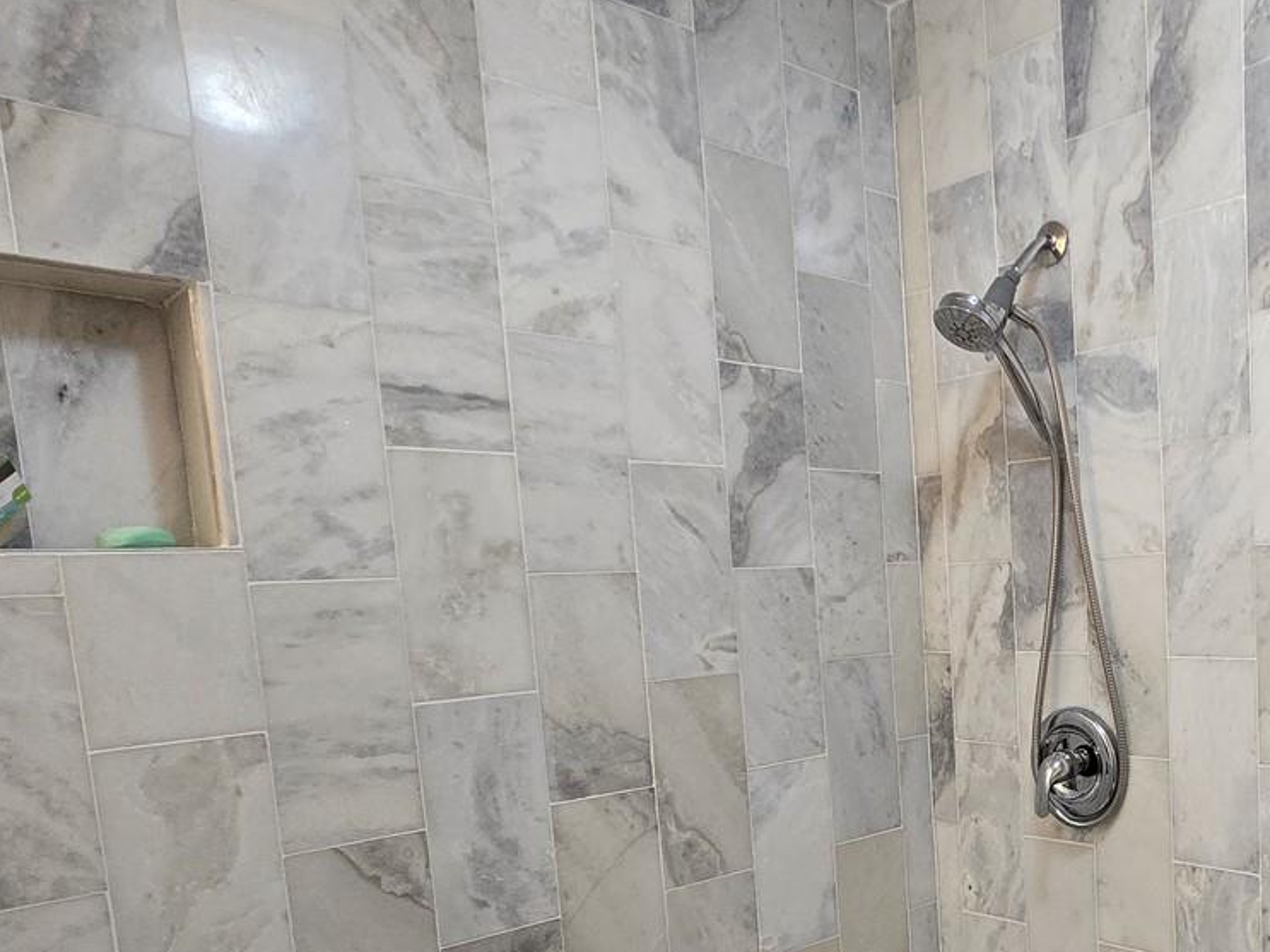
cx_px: 1051
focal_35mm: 28
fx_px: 1027
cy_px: 718
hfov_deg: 57.7
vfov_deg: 47.8
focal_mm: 2.2
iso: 250
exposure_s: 1/60
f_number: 2.2
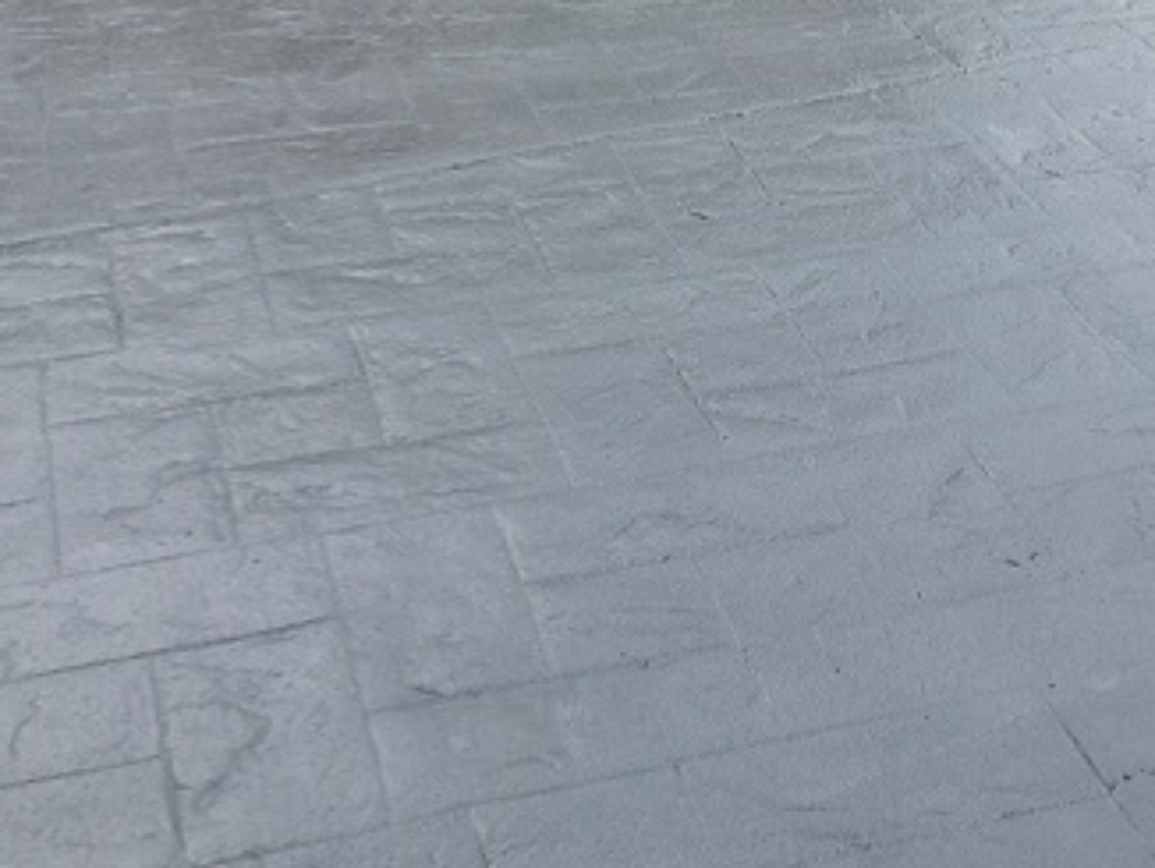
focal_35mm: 74
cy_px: 27
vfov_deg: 19.4
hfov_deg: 26.0
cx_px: 872
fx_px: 2471
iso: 50
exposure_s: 1/672
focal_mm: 4.28
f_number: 2.4
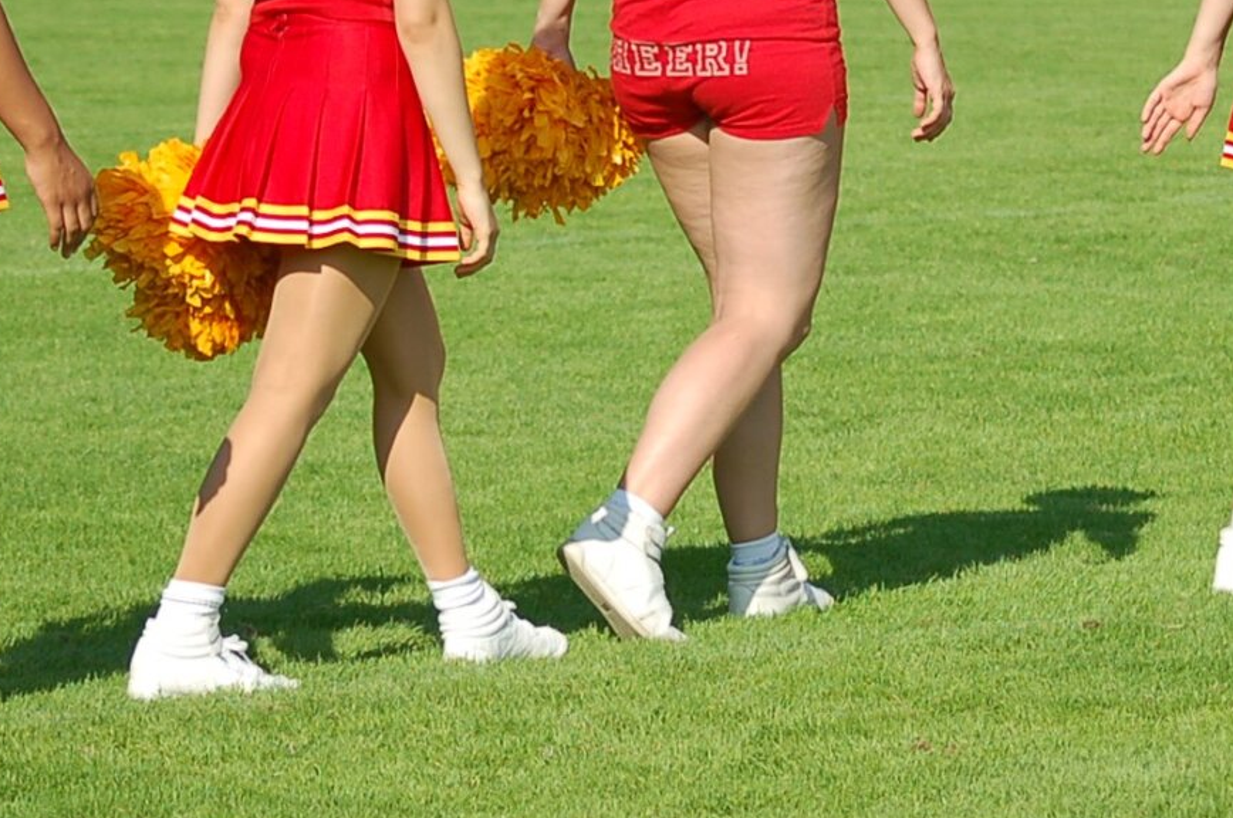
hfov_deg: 7.7
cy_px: -41
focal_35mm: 266
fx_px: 9097
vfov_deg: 5.1
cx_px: 1178
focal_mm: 70
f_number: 5
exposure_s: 1/1250
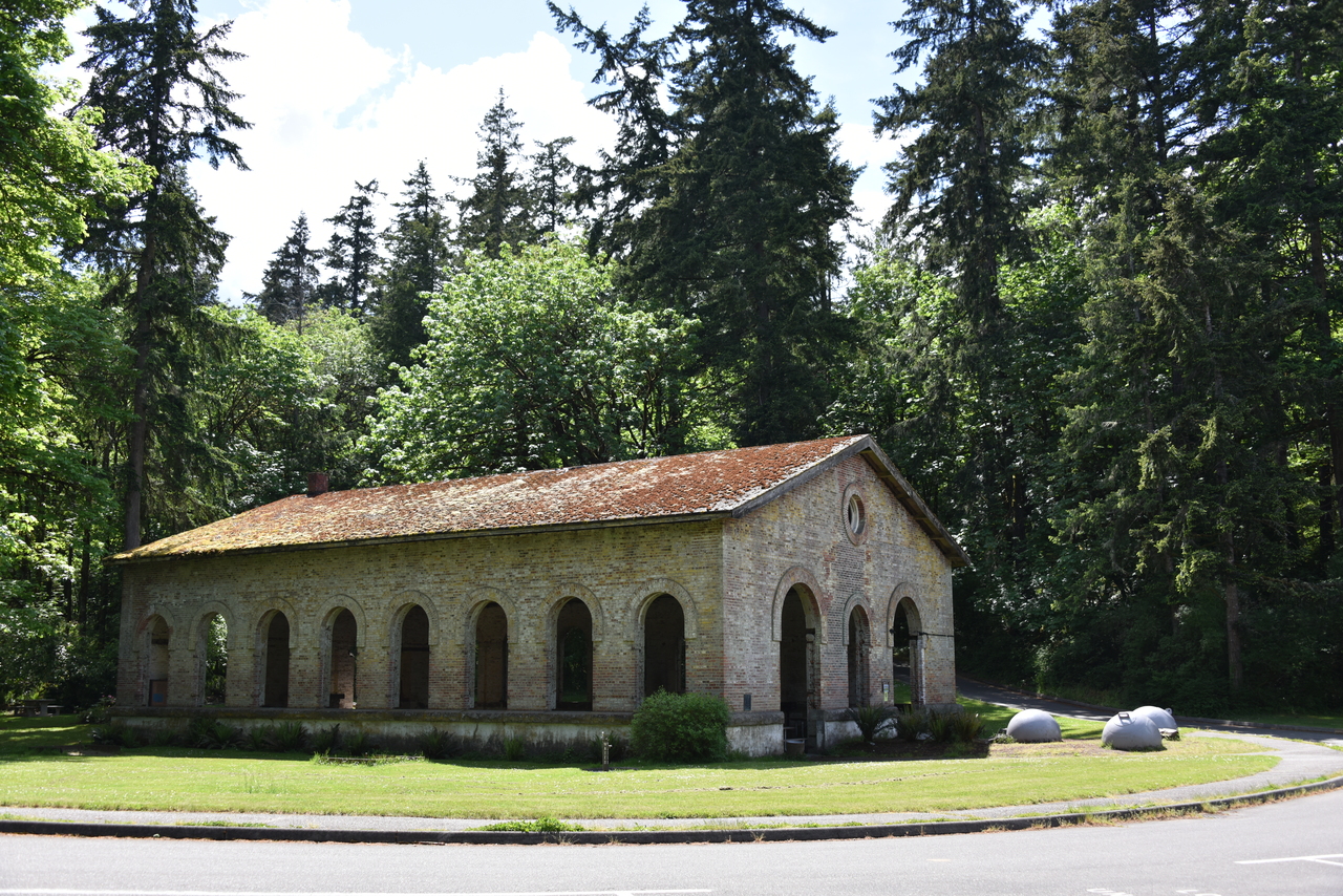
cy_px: 448
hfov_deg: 54.4
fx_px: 1306
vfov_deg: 37.9
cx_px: 672
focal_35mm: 35
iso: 100
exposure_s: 1/200
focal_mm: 35
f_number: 7.1
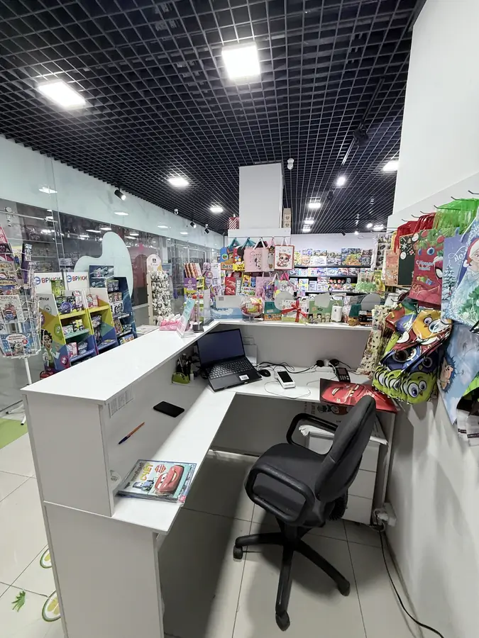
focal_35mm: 14
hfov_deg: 85.7
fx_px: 258
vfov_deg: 102.1
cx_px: 240
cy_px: 319
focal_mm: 2.22
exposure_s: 1/100
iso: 250
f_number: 2.2
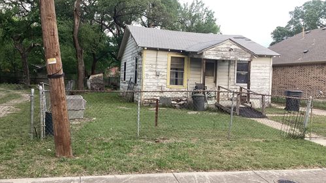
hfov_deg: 58.0
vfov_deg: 34.6
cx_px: 163
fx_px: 294
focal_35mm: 34
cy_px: 87
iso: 80
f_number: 2.4
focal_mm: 3.3
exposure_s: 1/120
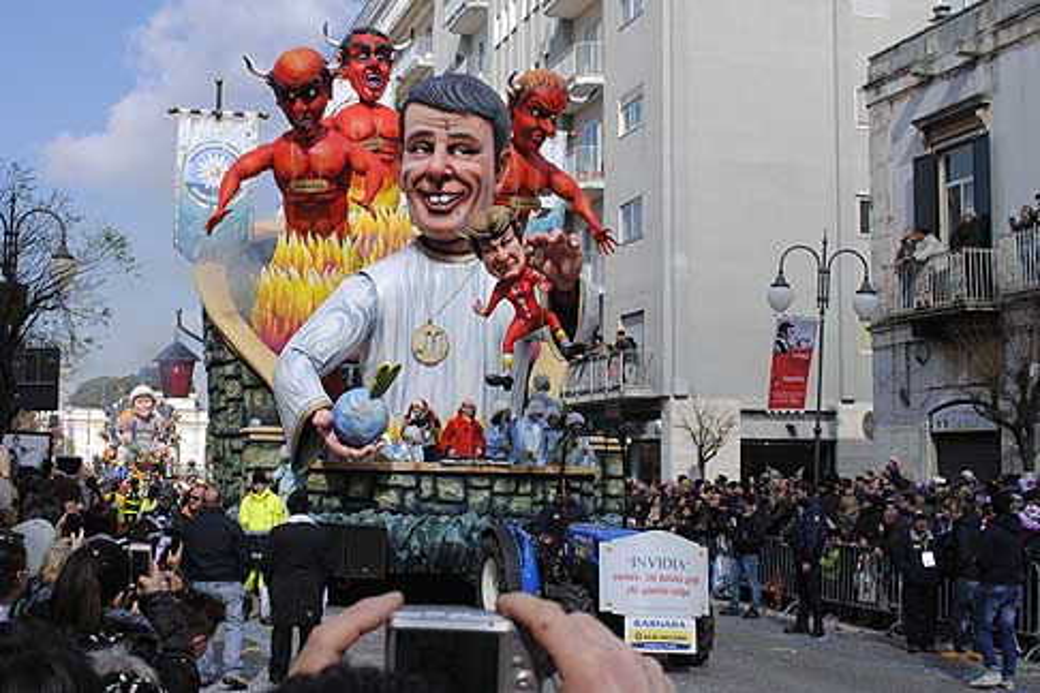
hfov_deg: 53.1
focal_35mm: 36
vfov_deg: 36.9
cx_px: 520
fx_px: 1040
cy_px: 346
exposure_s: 1/250
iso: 100
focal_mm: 24
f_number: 8
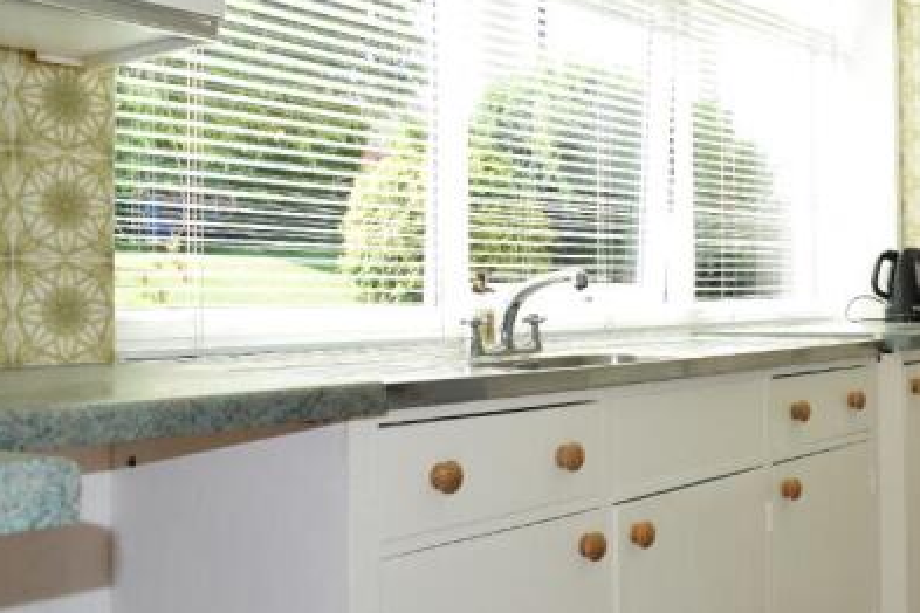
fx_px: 1150
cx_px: 640
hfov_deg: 42.8
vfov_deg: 29.8
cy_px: 275
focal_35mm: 45
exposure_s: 1/60
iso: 125
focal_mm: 18
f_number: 7.1
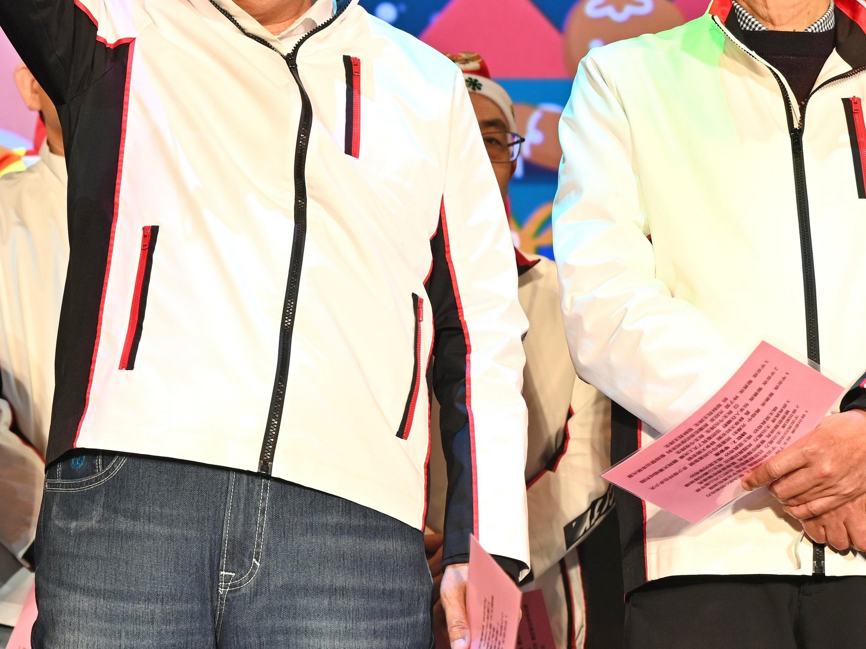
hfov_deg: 17.7
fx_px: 2752
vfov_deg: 13.3
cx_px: 170
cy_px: -11
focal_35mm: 110
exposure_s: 1/125
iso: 250
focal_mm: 49
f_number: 4
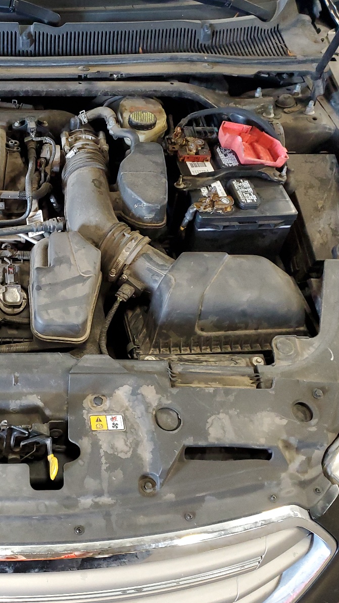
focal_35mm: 38
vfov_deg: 52.8
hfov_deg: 29.3
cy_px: 302
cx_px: 8
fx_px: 607
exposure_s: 1/40
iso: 292
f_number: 1.5
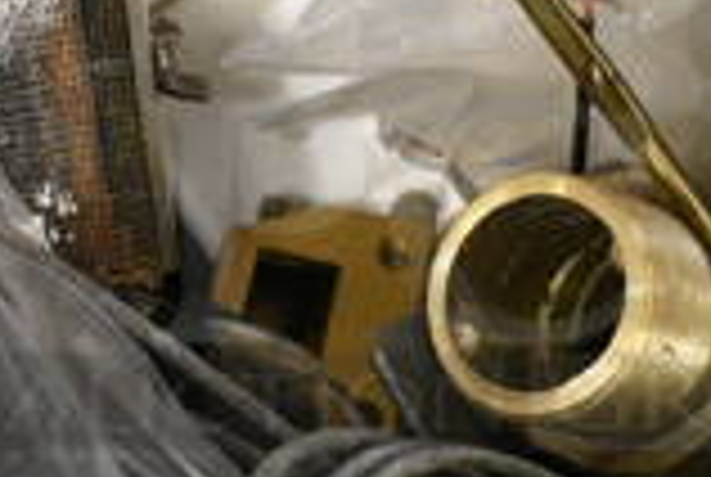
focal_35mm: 104
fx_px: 2058
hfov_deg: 19.5
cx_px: 477
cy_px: 212
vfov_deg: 13.2
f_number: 3.5
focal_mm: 18
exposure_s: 1/125
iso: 3600
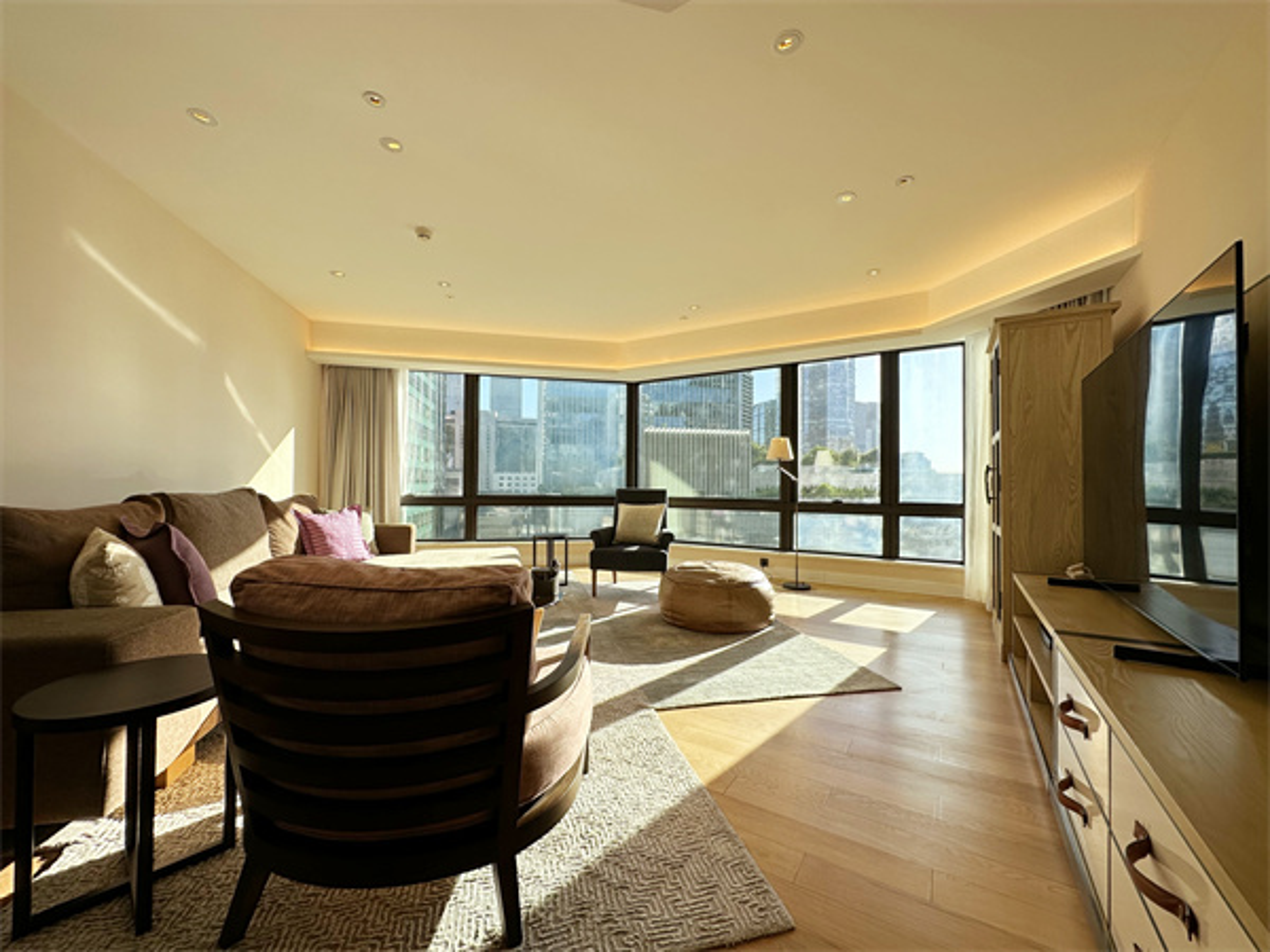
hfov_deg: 102.1
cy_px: 476
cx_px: 635
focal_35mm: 14
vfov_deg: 85.7
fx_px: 514
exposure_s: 1/502
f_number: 2.2
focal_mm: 2.22
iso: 40
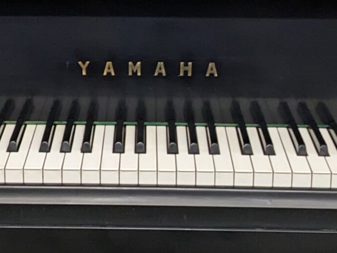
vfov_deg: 14.4
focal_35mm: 101
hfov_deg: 19.4
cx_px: 140
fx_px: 983
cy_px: 7
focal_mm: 4.38
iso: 294
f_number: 1.73
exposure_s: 1/40
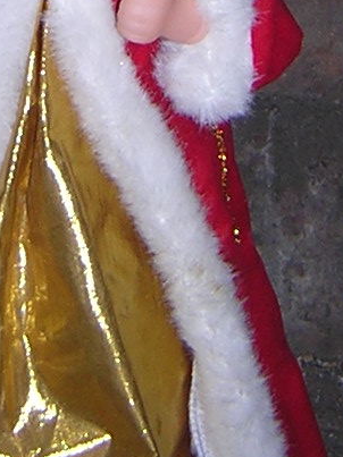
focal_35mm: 143
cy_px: -61
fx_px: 1890
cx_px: 126
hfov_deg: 10.4
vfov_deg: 13.5
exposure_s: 1/60.1
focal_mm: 4.7
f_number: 2.6
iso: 100
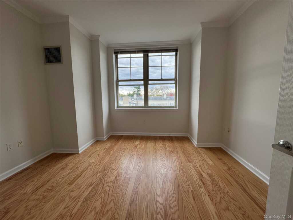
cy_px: 110
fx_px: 119
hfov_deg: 102.1
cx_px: 146
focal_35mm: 14
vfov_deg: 85.7
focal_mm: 2.22
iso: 40
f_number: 2.2
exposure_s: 1/115
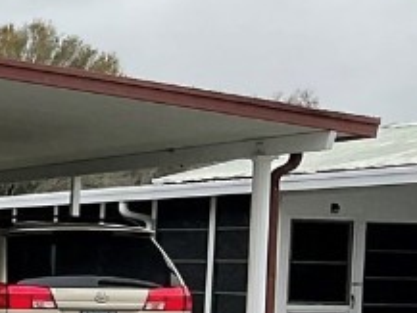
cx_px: -542
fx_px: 1651
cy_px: 373
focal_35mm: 137
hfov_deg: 12.0
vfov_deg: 10.7
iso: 16
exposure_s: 1/562
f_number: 1.8
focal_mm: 3
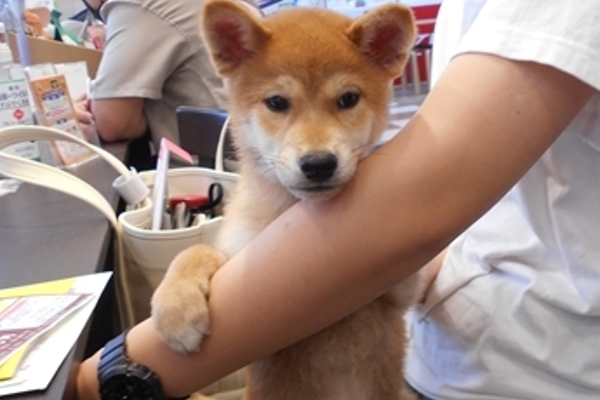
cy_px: 219
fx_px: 783
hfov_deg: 41.6
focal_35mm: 47
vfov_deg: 28.6
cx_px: 381
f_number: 3.2
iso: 100
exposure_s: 1/30
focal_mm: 4.6
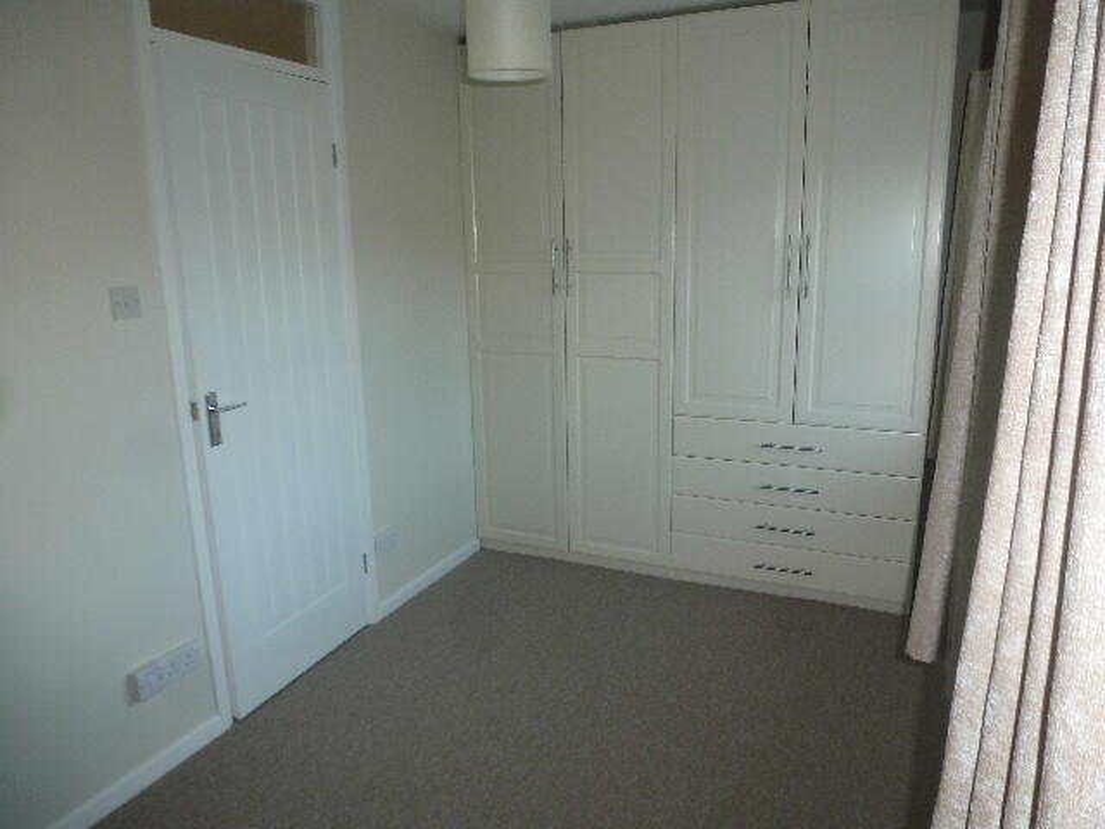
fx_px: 766
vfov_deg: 56.8
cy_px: 414
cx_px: 552
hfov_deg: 71.6
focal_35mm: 24
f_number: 3.3
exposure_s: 1/60
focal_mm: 4.3
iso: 160
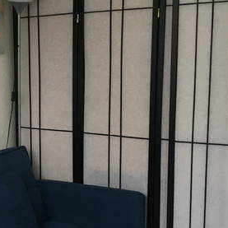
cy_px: 144
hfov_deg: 21.4
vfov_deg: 23.6
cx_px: -68
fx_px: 544
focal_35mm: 73
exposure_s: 1/33
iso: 100
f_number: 2.2
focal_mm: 4.15
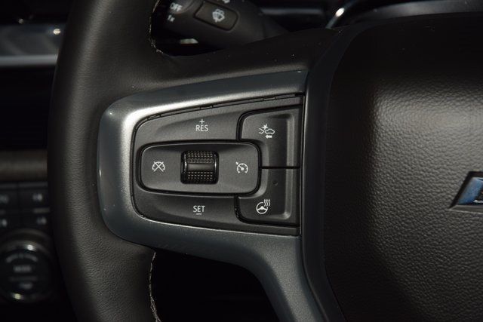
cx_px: 242
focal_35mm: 105
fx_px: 1409
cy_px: 161
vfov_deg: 13.0
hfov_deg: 19.5
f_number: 8
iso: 100
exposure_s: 1/125
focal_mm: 70
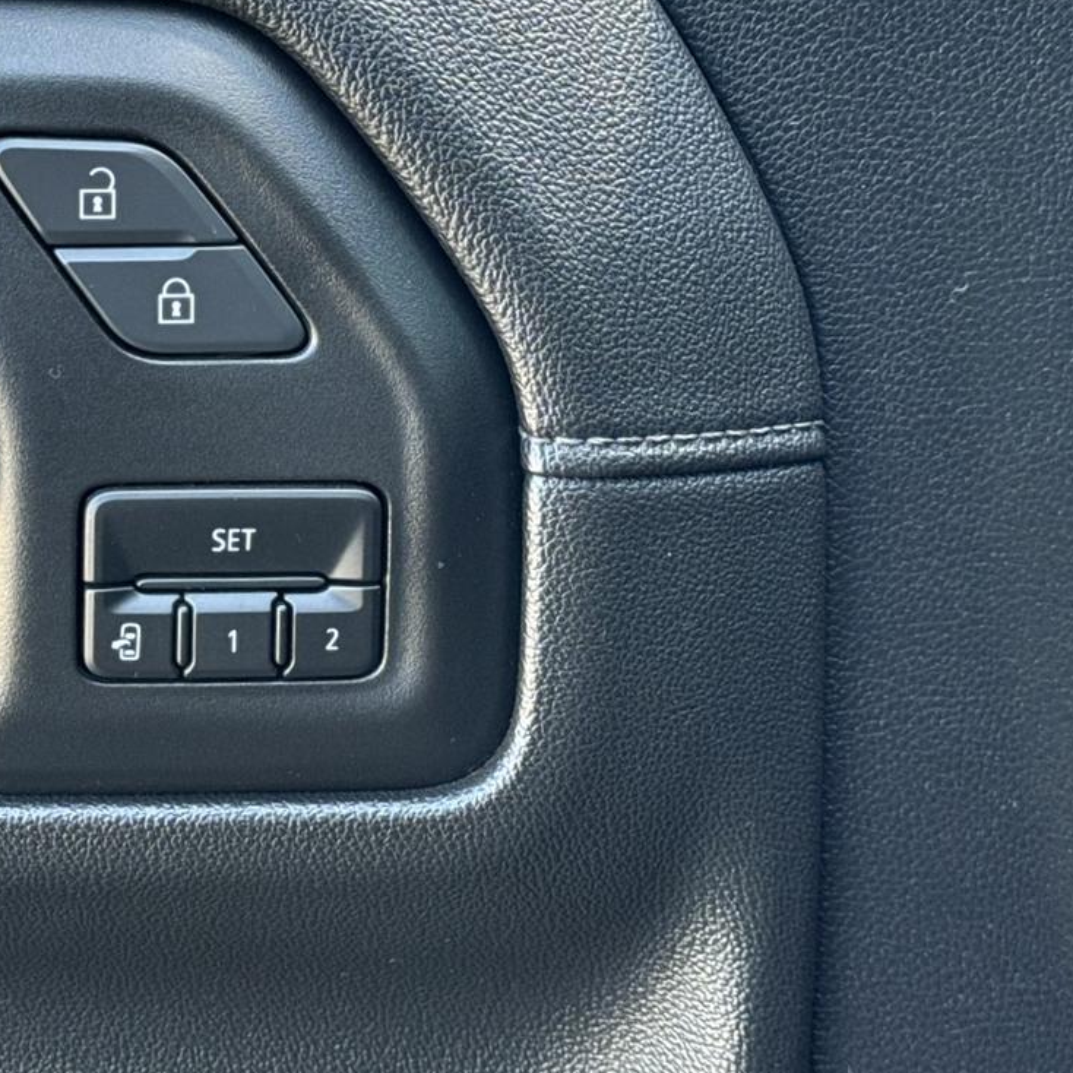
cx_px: 170
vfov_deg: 23.3
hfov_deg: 22.9
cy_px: 428
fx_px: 2595
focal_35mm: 74
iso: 100
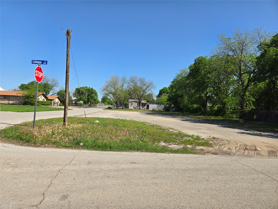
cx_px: 139
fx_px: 185
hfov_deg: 73.9
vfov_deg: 58.9
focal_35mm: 23
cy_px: 104
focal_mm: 5.4
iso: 25
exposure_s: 1/1936
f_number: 1.8
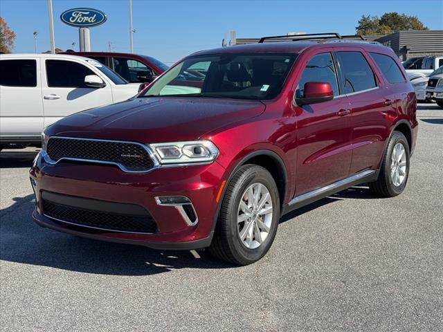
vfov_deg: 30.3
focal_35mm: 48
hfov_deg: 39.7
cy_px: 166
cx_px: 222
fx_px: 614
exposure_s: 1/3425
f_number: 1.78
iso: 64
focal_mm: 6.76
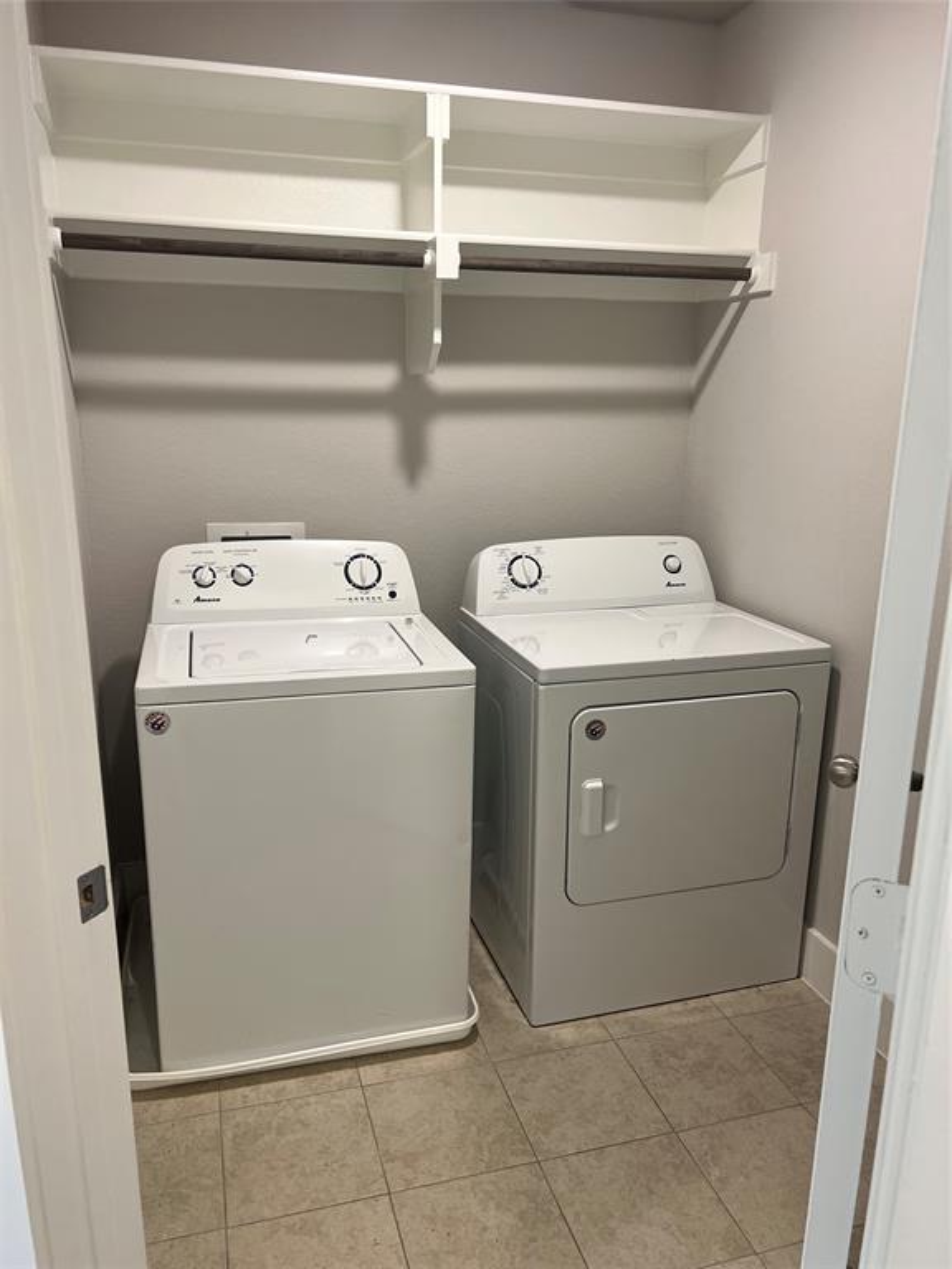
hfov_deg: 53.1
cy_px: 634
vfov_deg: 67.3
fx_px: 953
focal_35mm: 26
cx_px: 476
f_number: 1.5
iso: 125
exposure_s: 1/120
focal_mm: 5.7
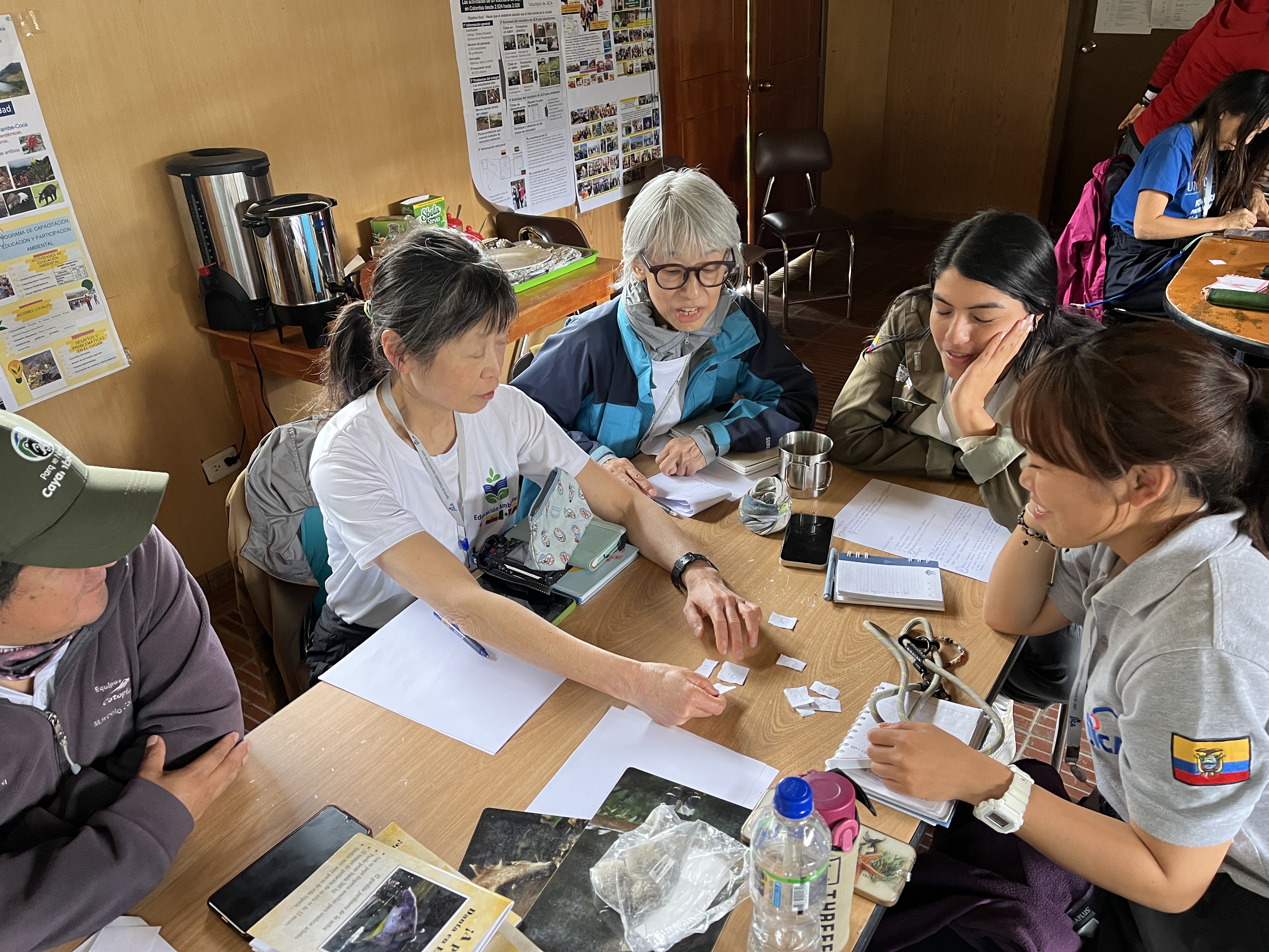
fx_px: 953
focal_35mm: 26
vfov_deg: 53.1
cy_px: 476
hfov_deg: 67.3
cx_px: 634
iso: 250
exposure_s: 1/60
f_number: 1.6
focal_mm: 5.1
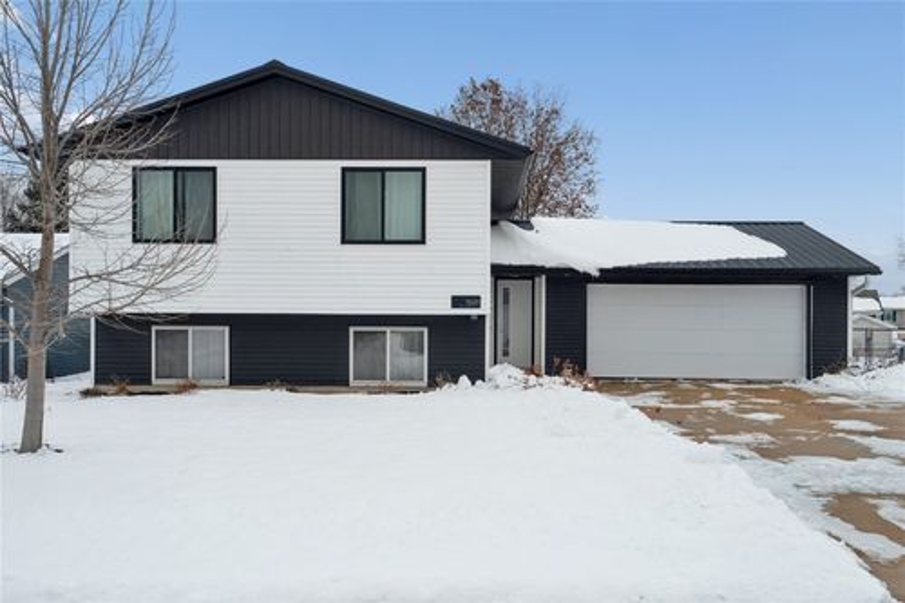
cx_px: 452
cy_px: 302
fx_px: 754
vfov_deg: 43.6
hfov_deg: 61.9
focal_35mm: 30
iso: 400
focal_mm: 30
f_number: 10
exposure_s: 1/400
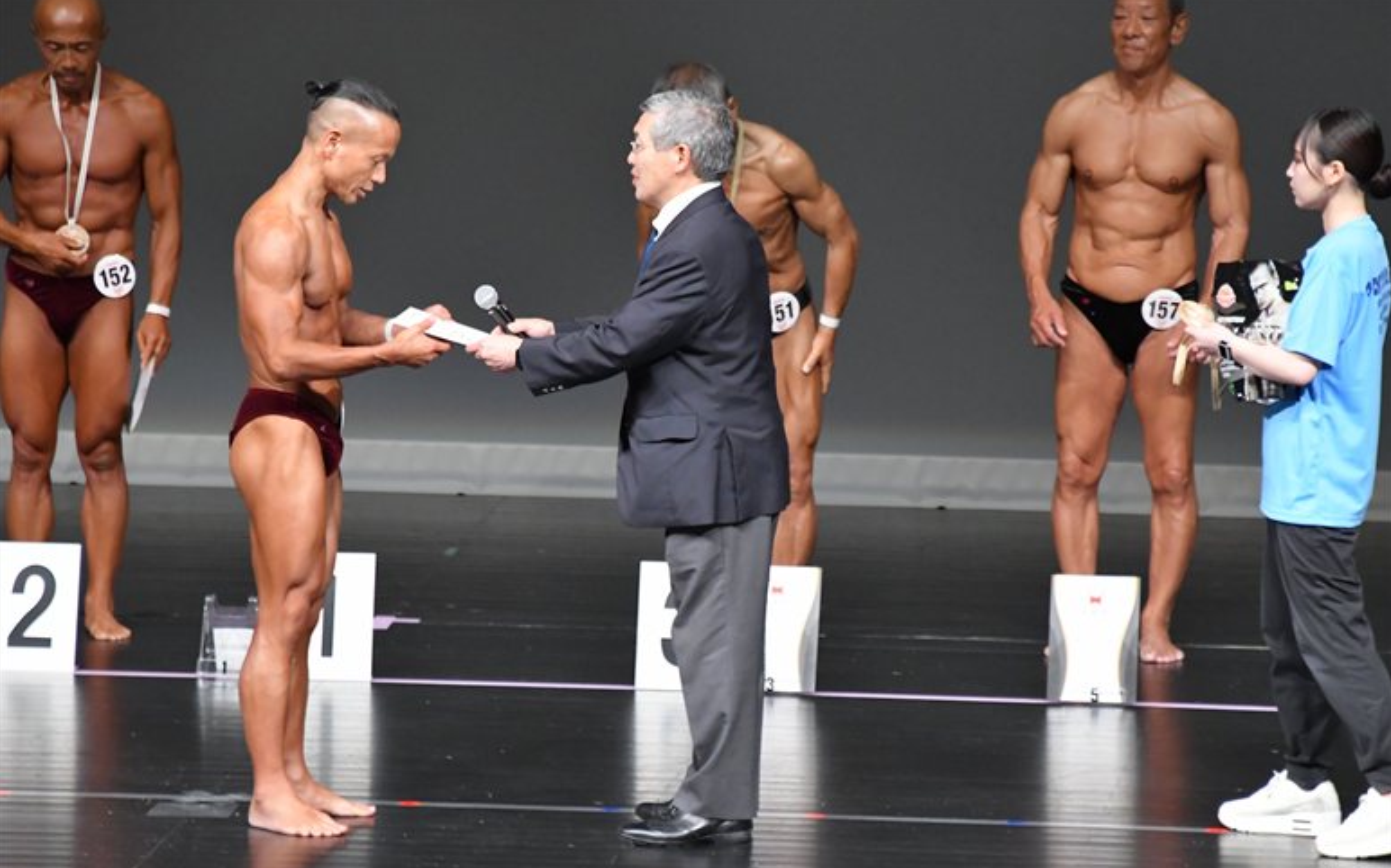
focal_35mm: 353
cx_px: 696
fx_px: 13378
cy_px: 456
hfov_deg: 6.0
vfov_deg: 3.7
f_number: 5.6
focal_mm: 230
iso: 5000
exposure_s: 1/400
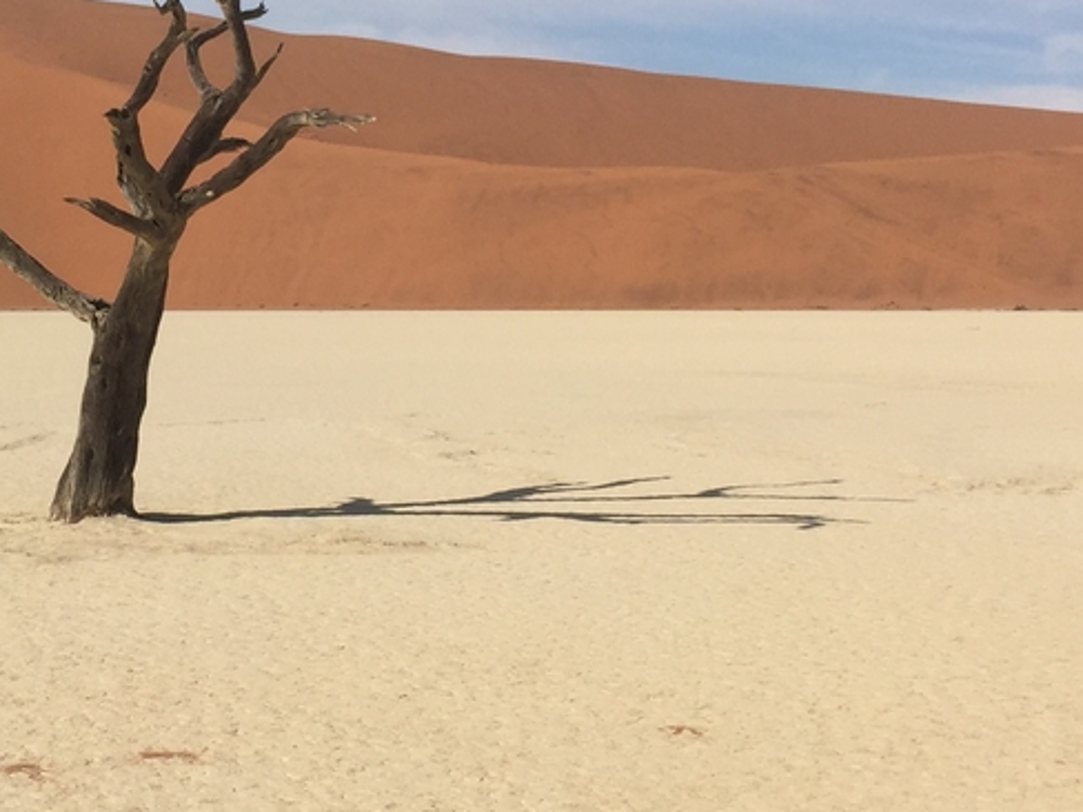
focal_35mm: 76
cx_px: 153
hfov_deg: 25.0
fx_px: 2378
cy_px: 129
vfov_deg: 19.1
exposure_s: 1/3968
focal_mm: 4.15
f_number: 2.2
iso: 32
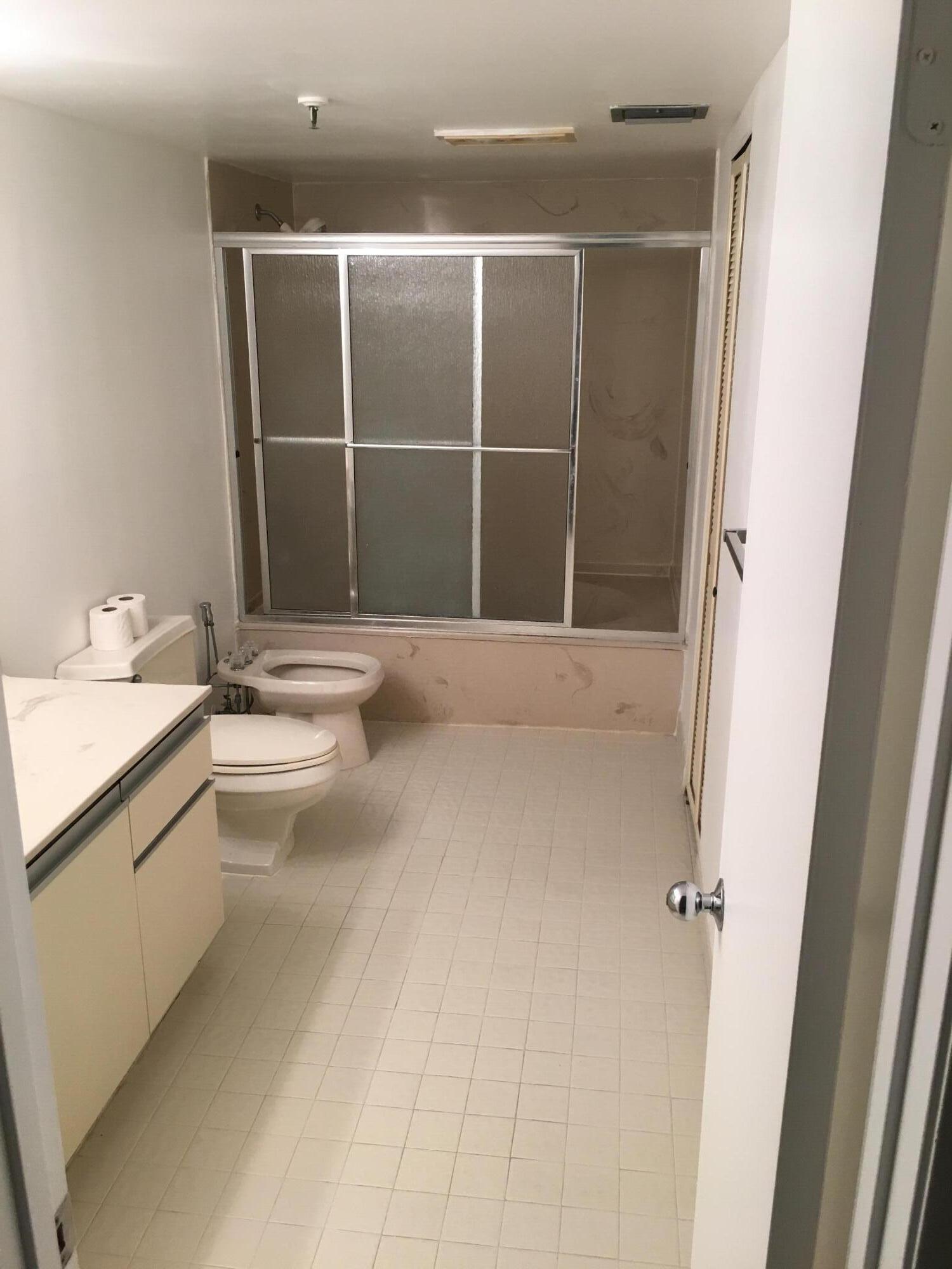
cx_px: 476
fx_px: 1063
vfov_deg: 61.7
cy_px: 634
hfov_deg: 48.2
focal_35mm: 29
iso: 40
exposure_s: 1/30
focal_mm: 4.15
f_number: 2.2
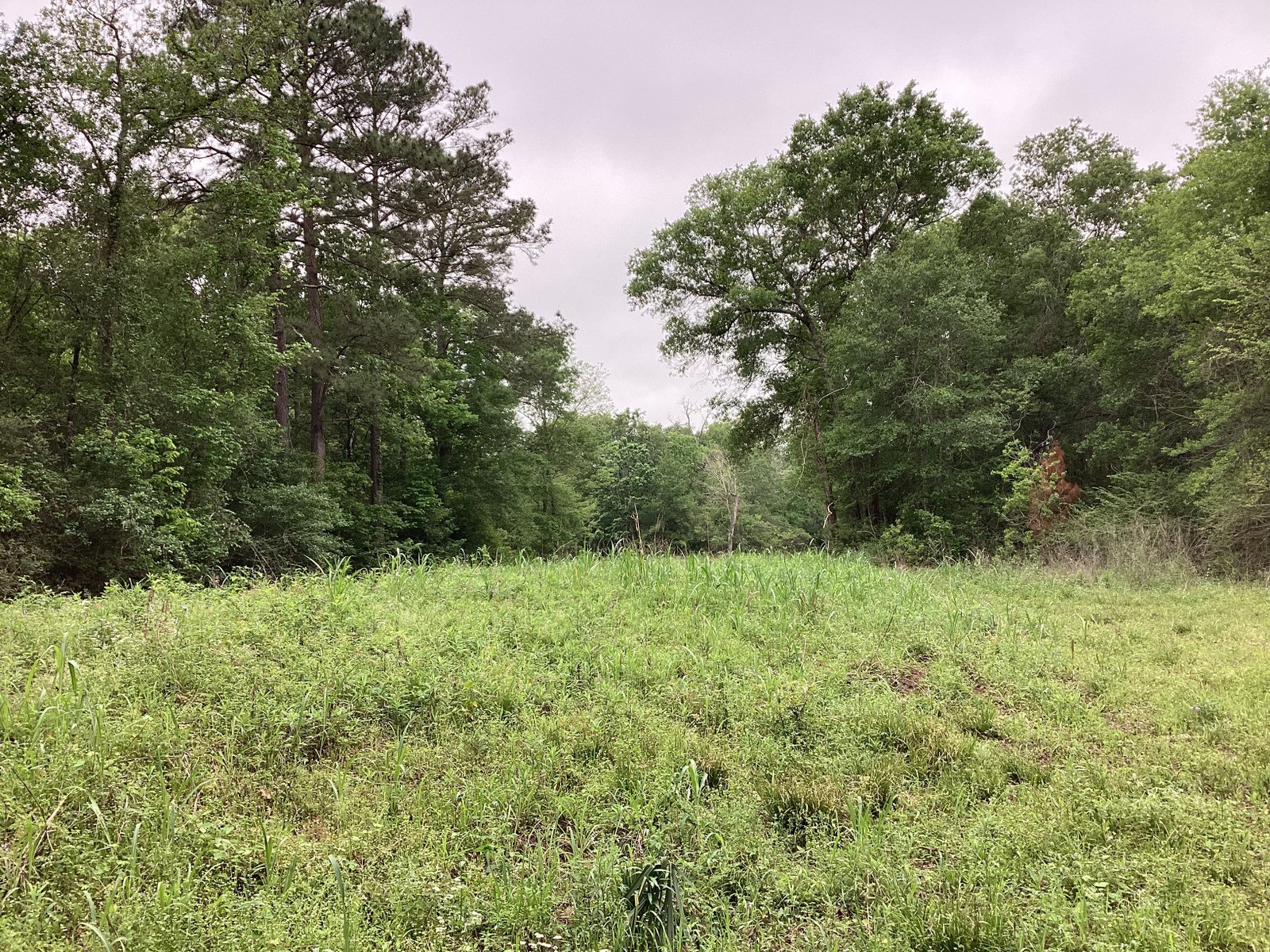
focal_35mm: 31
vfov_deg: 45.4
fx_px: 1137
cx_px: 635
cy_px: 476
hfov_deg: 58.4
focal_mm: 3.3
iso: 40
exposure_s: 1/120
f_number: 2.4
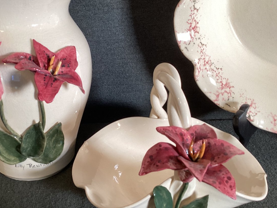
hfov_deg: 43.3
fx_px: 344
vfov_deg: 33.6
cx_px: 93
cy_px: 100
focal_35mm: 43
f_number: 2.4
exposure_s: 1/60
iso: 100
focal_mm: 3.3
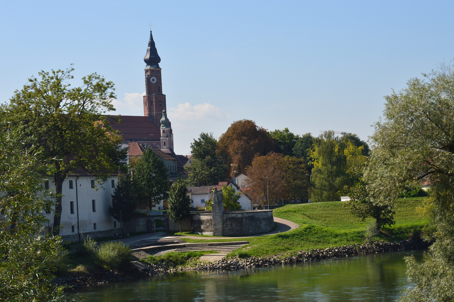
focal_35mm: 87
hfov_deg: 23.4
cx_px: 227
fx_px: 1096
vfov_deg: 15.7
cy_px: 151
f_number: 11
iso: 360
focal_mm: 58
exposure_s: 1/500
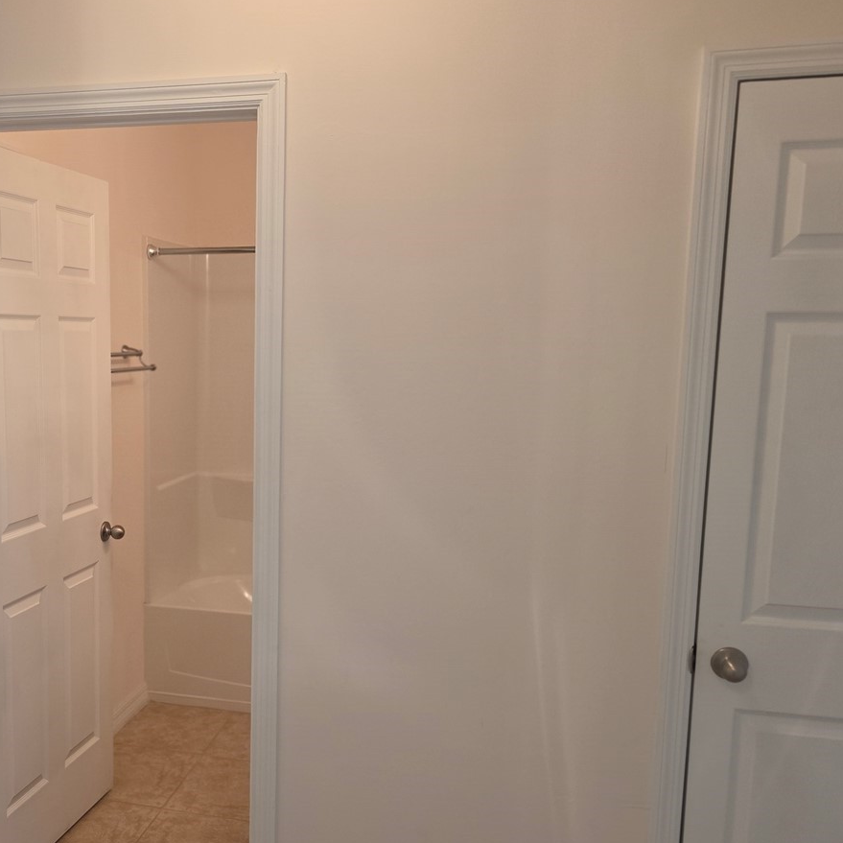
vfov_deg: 44.8
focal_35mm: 37
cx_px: 202
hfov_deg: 43.4
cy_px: 494
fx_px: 1019
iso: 200
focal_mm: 6.3
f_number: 1.7
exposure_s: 1/120
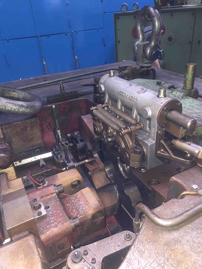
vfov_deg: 63.4
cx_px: 101
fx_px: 218
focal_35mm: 28
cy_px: 134
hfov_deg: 49.7
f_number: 1.8
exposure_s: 1/12
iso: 64
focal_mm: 4
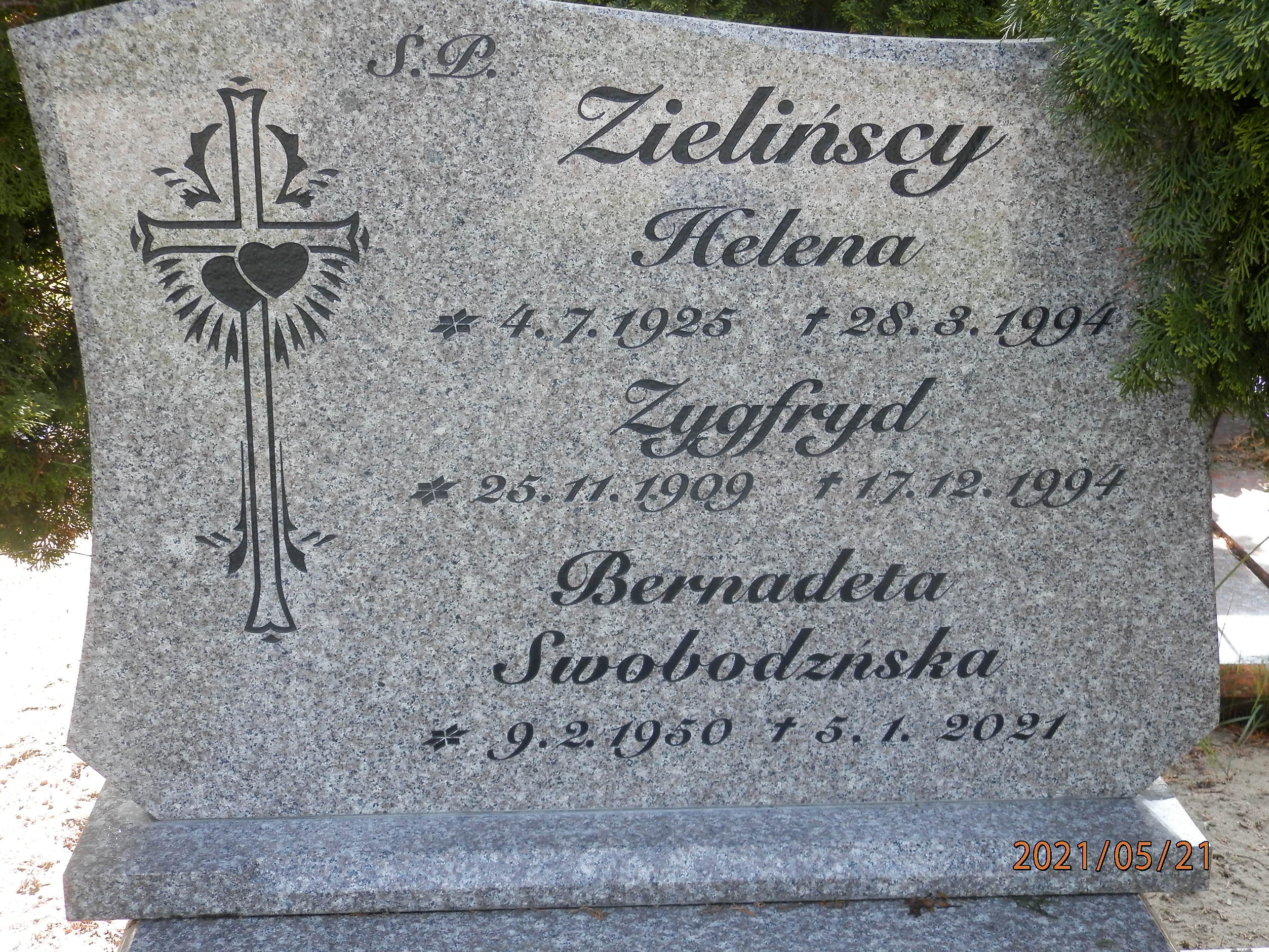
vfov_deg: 30.9
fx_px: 1723
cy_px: 473
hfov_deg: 40.4
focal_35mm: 47
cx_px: 644
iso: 160
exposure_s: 1/100
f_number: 3.6
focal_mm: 8.2
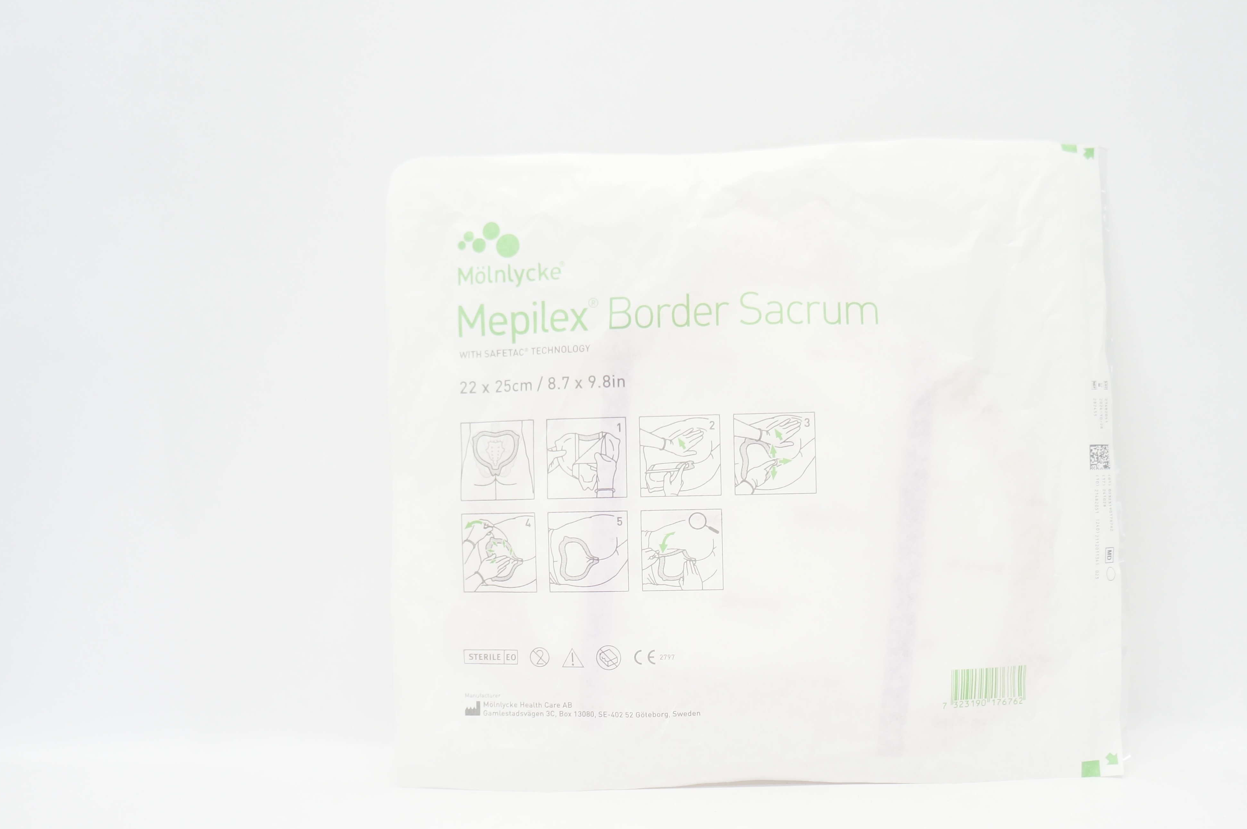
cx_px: 770
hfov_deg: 55.3
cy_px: 496
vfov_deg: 38.6
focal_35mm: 34
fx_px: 1176
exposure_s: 1/80
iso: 400
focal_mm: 18
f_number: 4
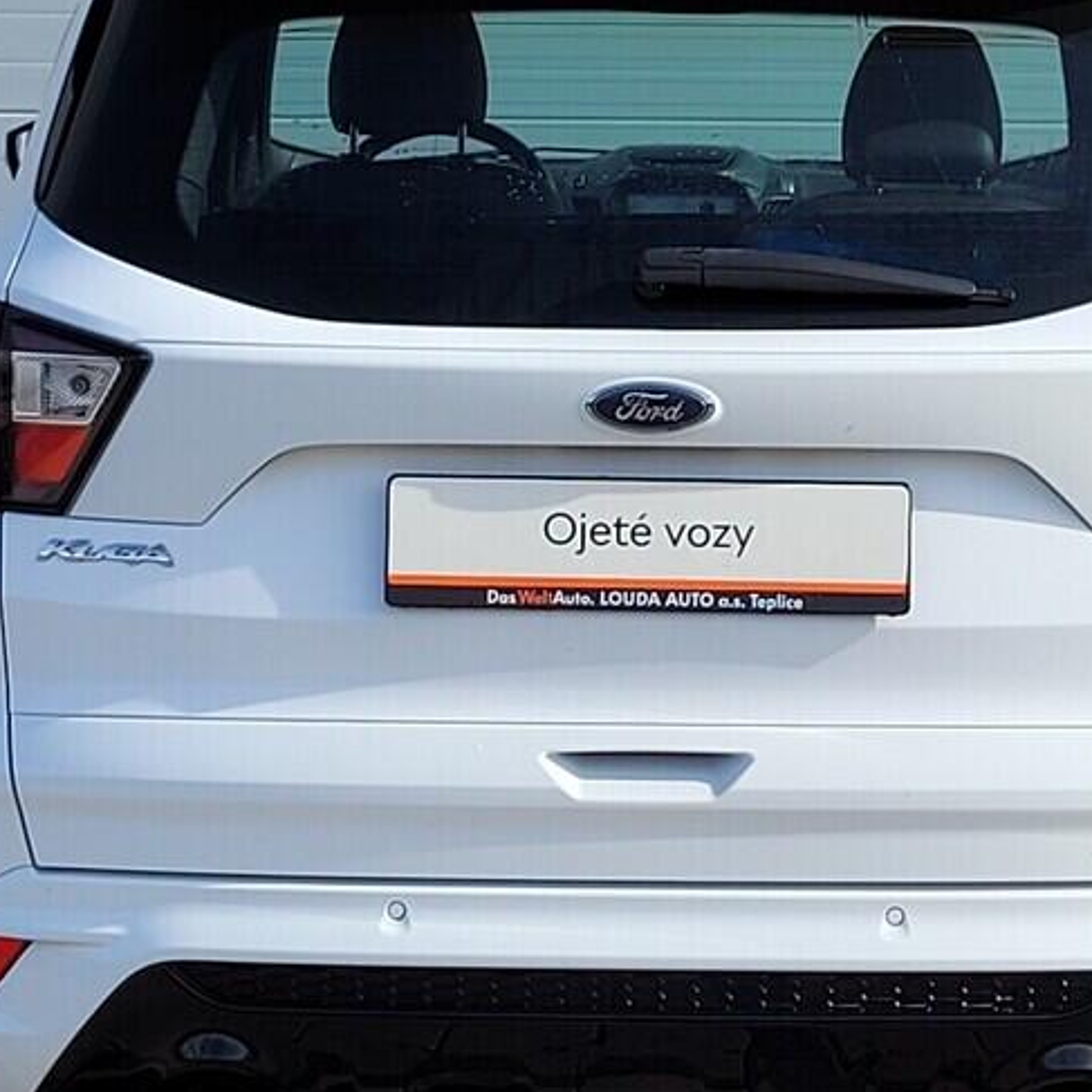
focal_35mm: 68
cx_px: 686
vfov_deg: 25.3
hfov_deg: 25.3
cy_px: 484
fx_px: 2427
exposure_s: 1/1718
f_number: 1.8
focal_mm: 5.4
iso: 40
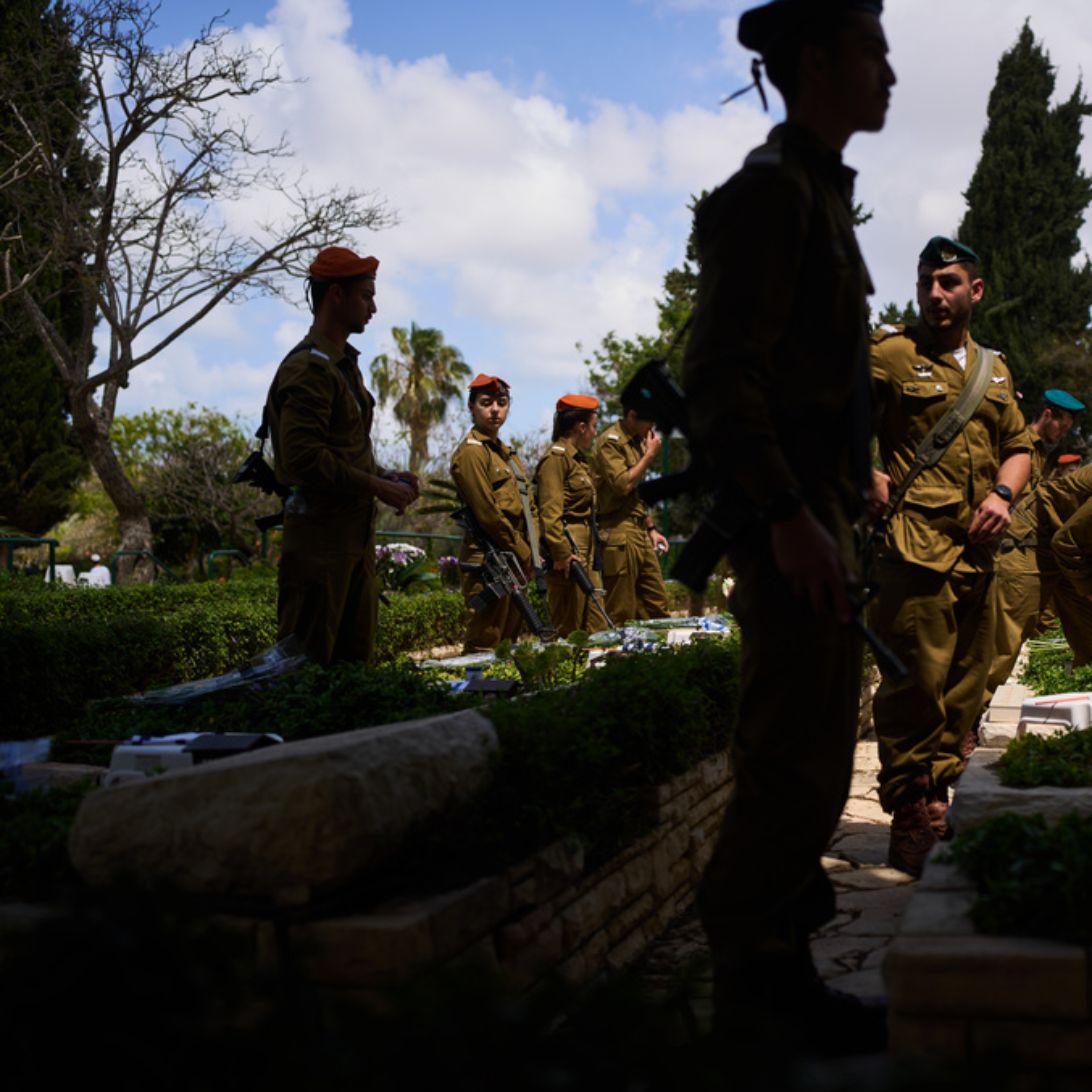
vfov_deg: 37.6
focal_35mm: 45
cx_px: 800
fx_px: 1606
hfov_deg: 36.8
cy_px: 548
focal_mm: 35
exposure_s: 1/2000
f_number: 2
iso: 50
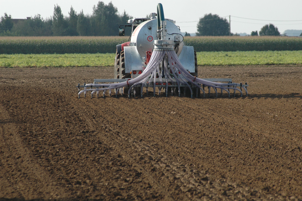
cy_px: 100
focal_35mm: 300
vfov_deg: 4.6
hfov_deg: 6.9
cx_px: 151
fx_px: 2514
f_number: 6.3
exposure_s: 1/640
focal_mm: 200
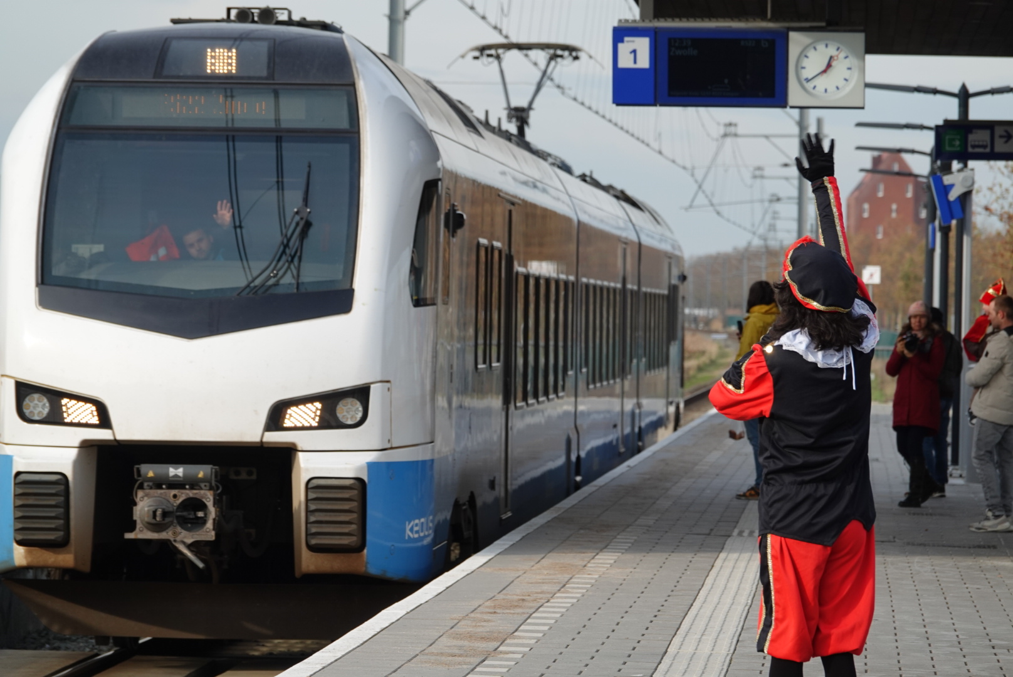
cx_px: 506
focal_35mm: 221
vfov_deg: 6.2
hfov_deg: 9.3
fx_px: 6223
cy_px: 338
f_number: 4
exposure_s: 1/400
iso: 100
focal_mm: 81.1
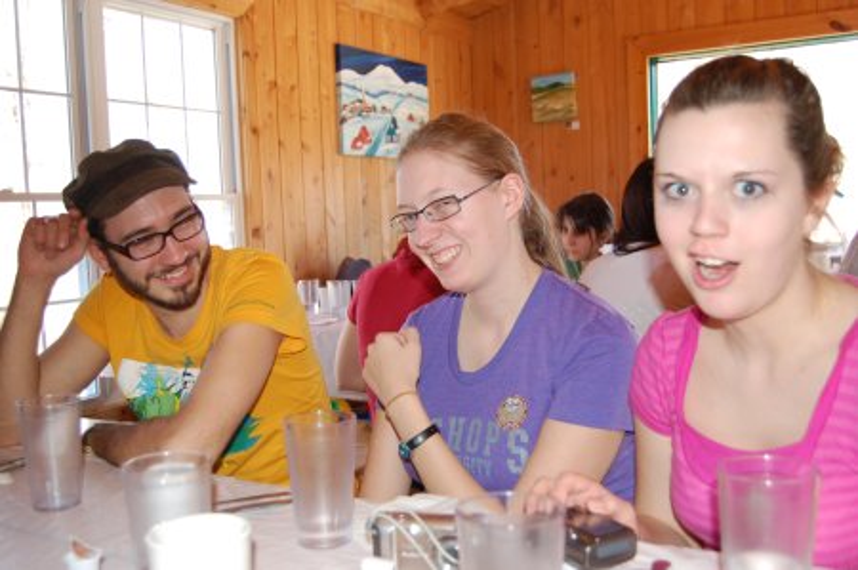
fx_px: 857
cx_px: 429
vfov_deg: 36.8
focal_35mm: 36
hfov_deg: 53.2
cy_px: 285
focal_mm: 24
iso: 400
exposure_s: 1/60
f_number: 4
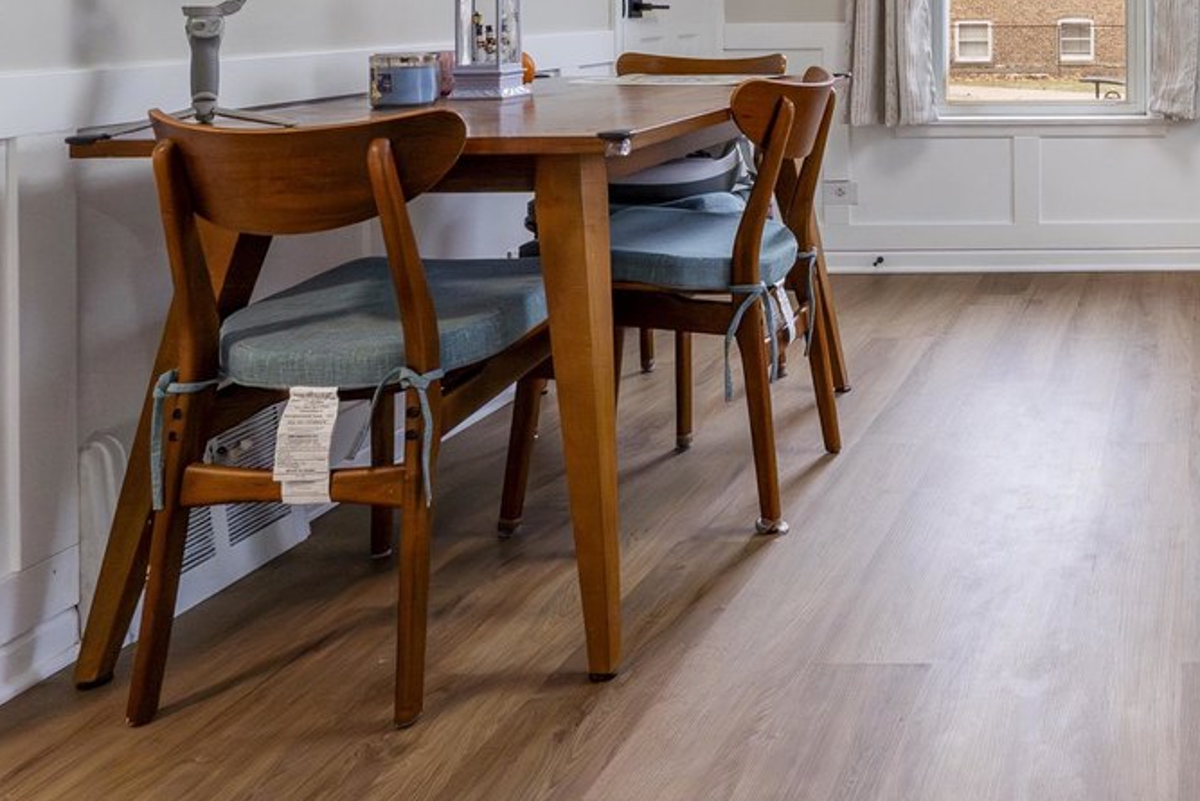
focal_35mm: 34
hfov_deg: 46.4
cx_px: 1207
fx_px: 1134
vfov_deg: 35.0
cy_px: -13
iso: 640
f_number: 7.1
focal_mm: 14
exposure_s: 1/160
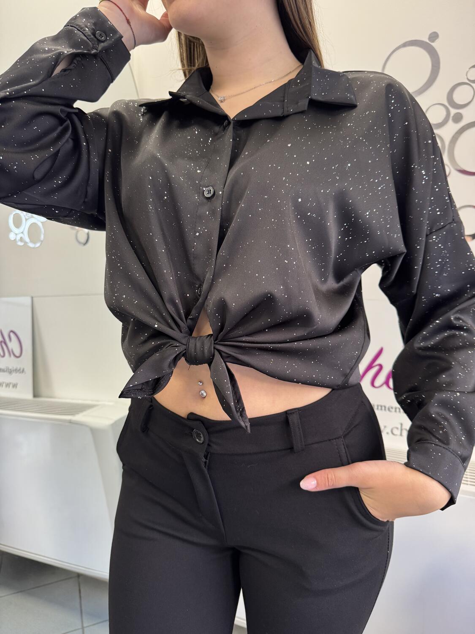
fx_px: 439
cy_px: 317
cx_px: 238
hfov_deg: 56.8
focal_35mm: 24
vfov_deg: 71.6
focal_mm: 6.76
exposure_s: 1/100
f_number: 1.78
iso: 200
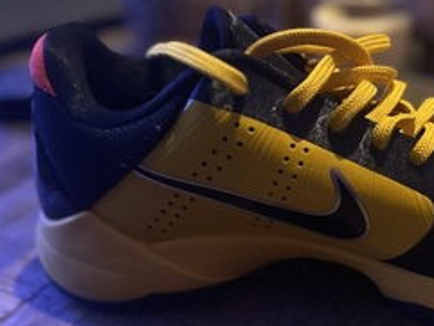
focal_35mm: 51
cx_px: 342
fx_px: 640
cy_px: 214
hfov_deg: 36.3
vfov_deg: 28.4
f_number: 1.78
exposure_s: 1/25
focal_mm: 6.86
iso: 1000
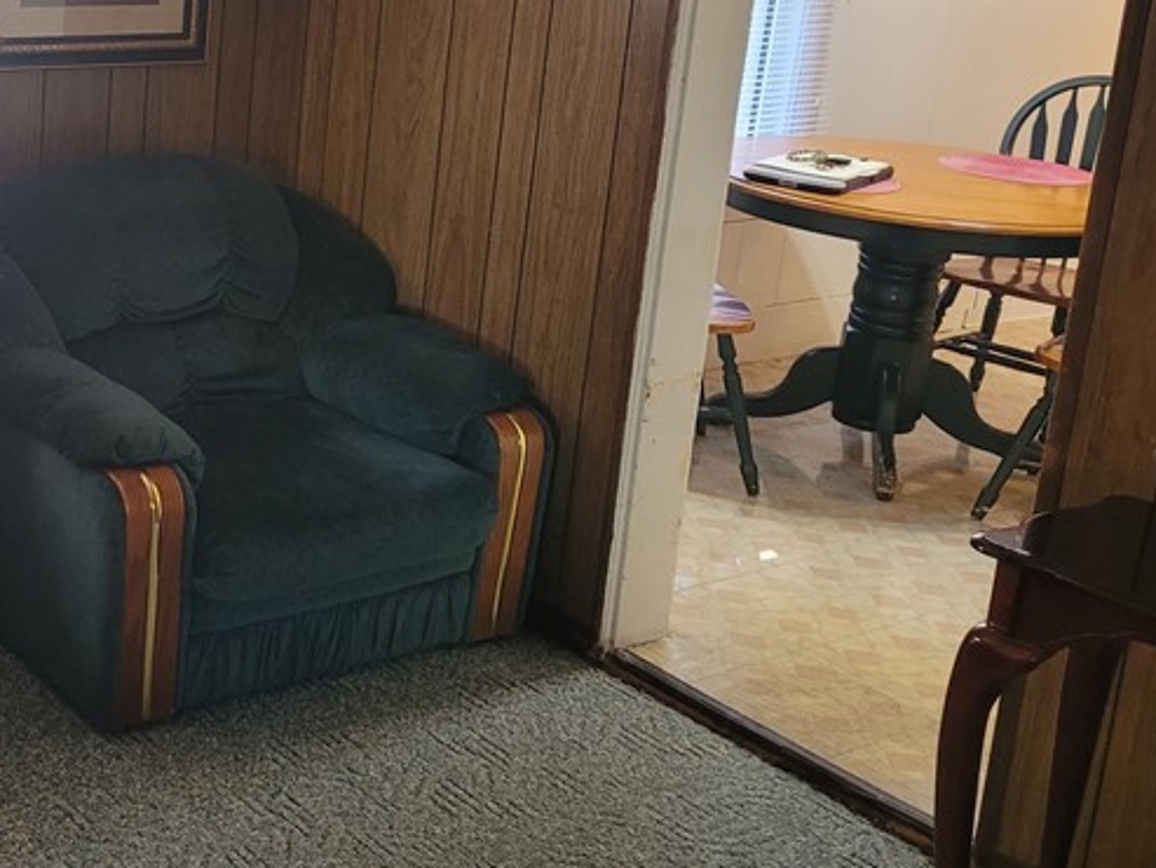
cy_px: 300
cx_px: -9
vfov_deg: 26.9
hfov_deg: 32.6
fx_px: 1804
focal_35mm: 54
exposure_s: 1/60
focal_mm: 5.4
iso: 250
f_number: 1.8
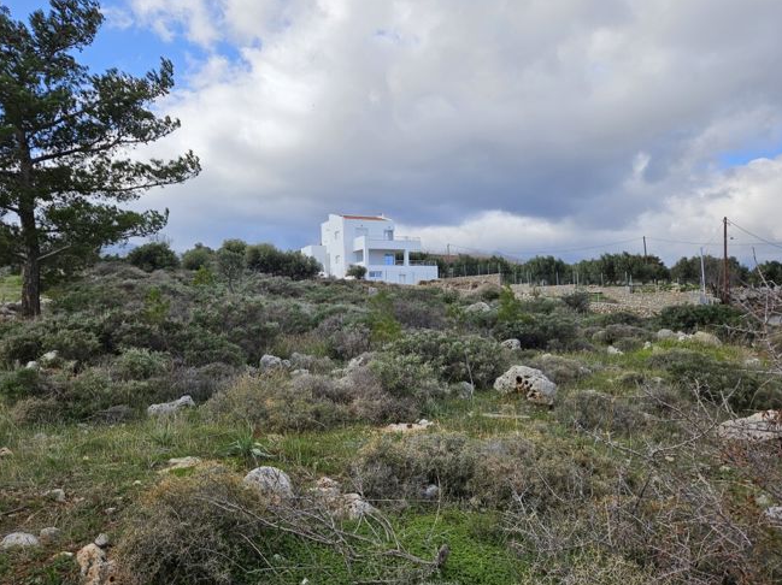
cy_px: 274
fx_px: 564
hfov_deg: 69.3
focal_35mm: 25
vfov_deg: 54.8
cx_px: 363
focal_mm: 5.4
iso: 25
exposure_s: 1/1509
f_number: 1.8
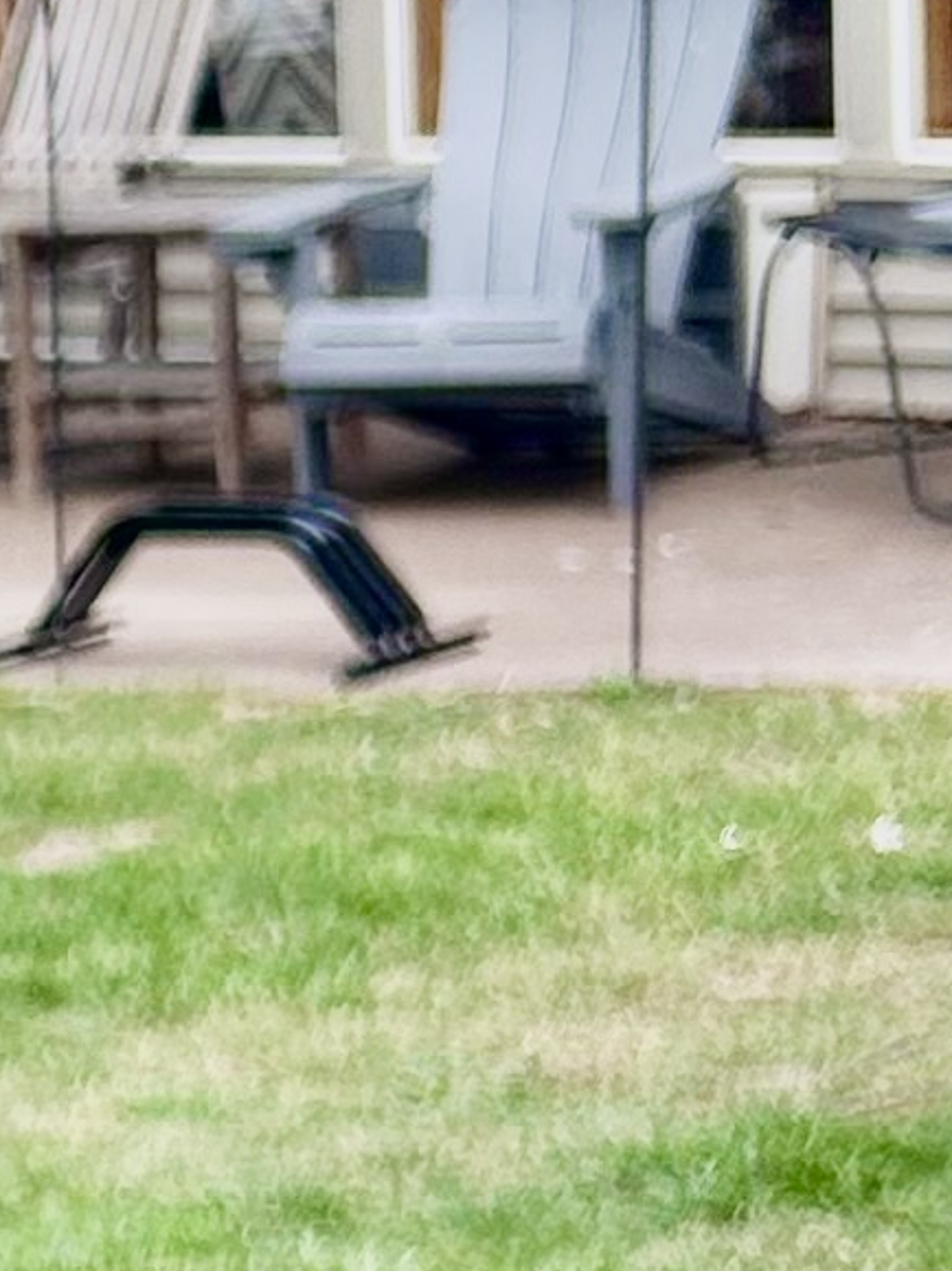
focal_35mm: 181
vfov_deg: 10.9
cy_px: 986
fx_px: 6640
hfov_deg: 7.4
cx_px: -1704
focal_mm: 5.7
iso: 50
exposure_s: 1/165
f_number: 1.5
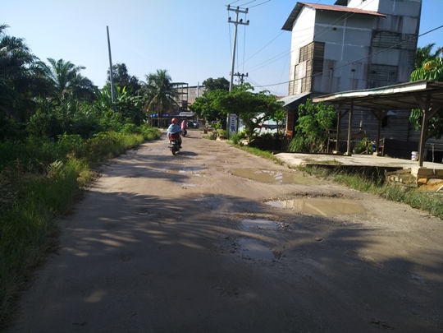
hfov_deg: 76.4
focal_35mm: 22
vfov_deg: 61.1
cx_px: 222
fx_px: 282
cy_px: 166
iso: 125
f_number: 2.2
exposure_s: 1/860
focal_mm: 3.81
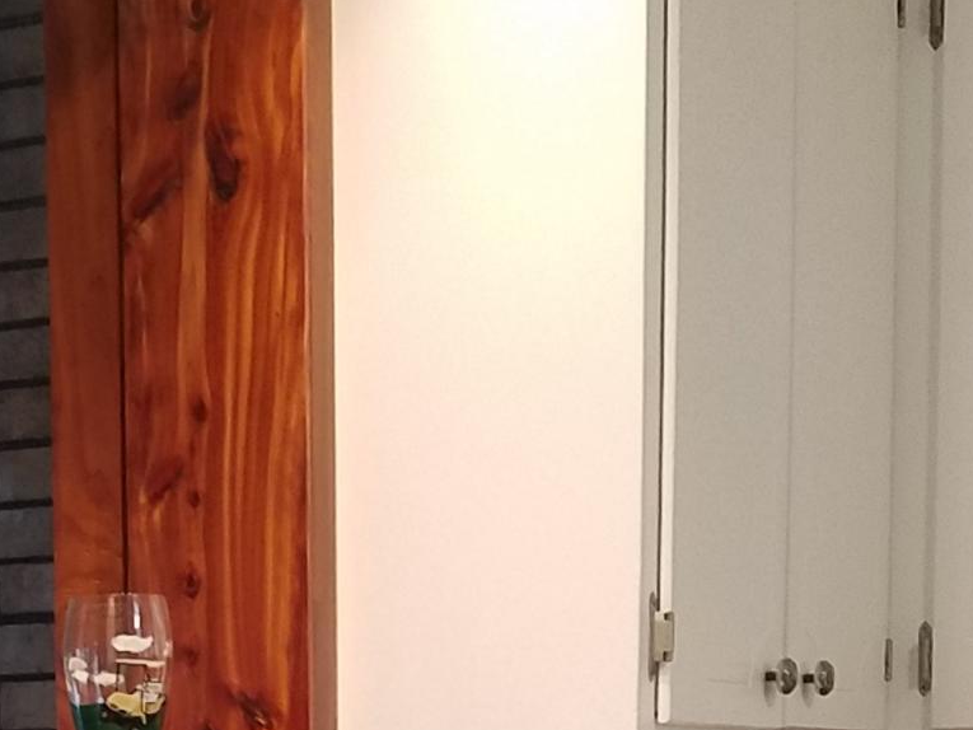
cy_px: 1264
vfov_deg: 13.2
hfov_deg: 19.1
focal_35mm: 102
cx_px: 191
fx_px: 2868
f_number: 1.7
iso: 160
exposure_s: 1/40
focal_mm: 4.2
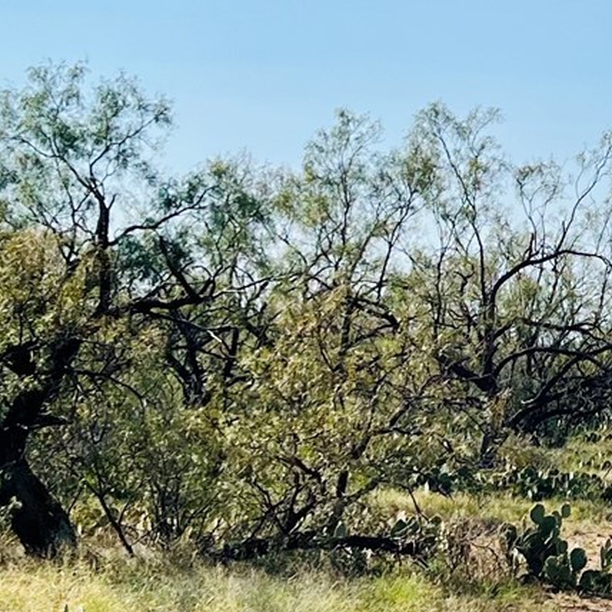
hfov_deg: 15.5
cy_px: 320
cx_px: 639
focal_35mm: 110
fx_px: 2200
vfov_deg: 15.8
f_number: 1.5
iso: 50
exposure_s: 1/4444
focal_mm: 5.7
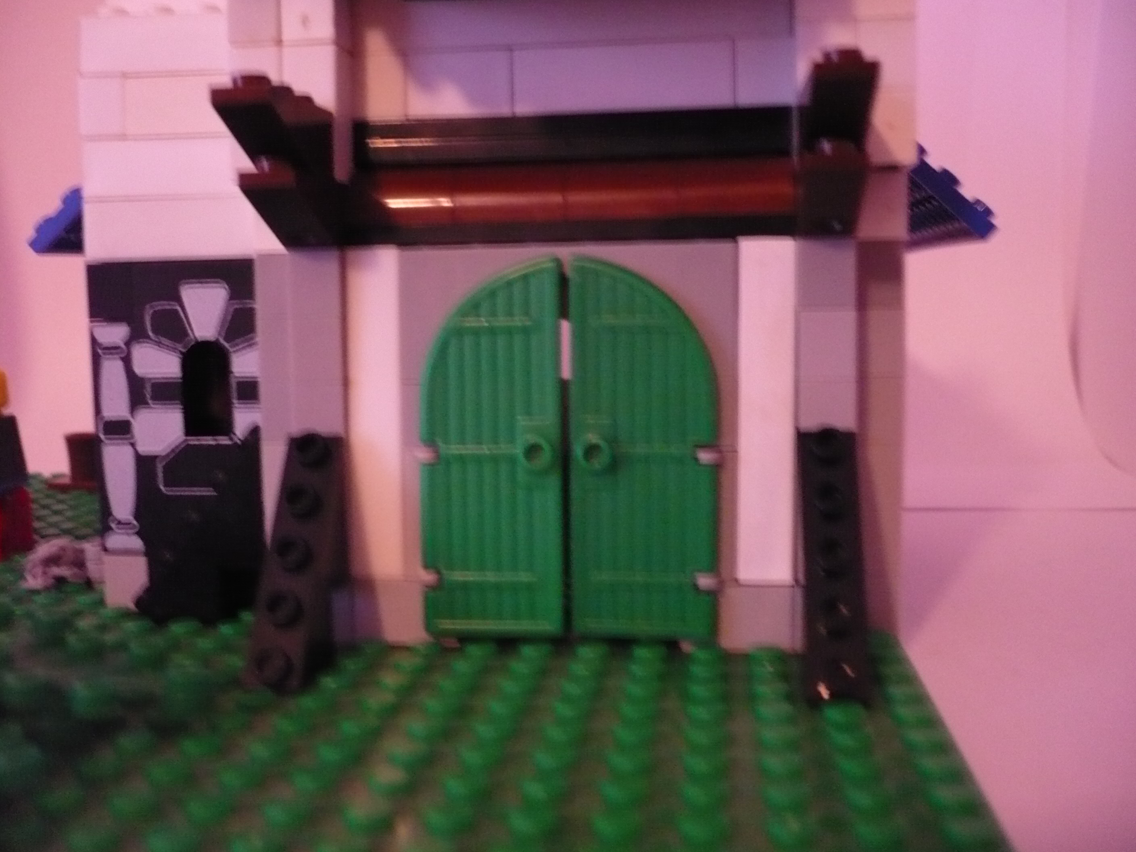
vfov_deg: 40.7
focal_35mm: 35
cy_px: 426
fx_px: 1149
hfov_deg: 52.6
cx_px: 568
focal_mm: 5.8
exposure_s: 1/4
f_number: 2.8
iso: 400
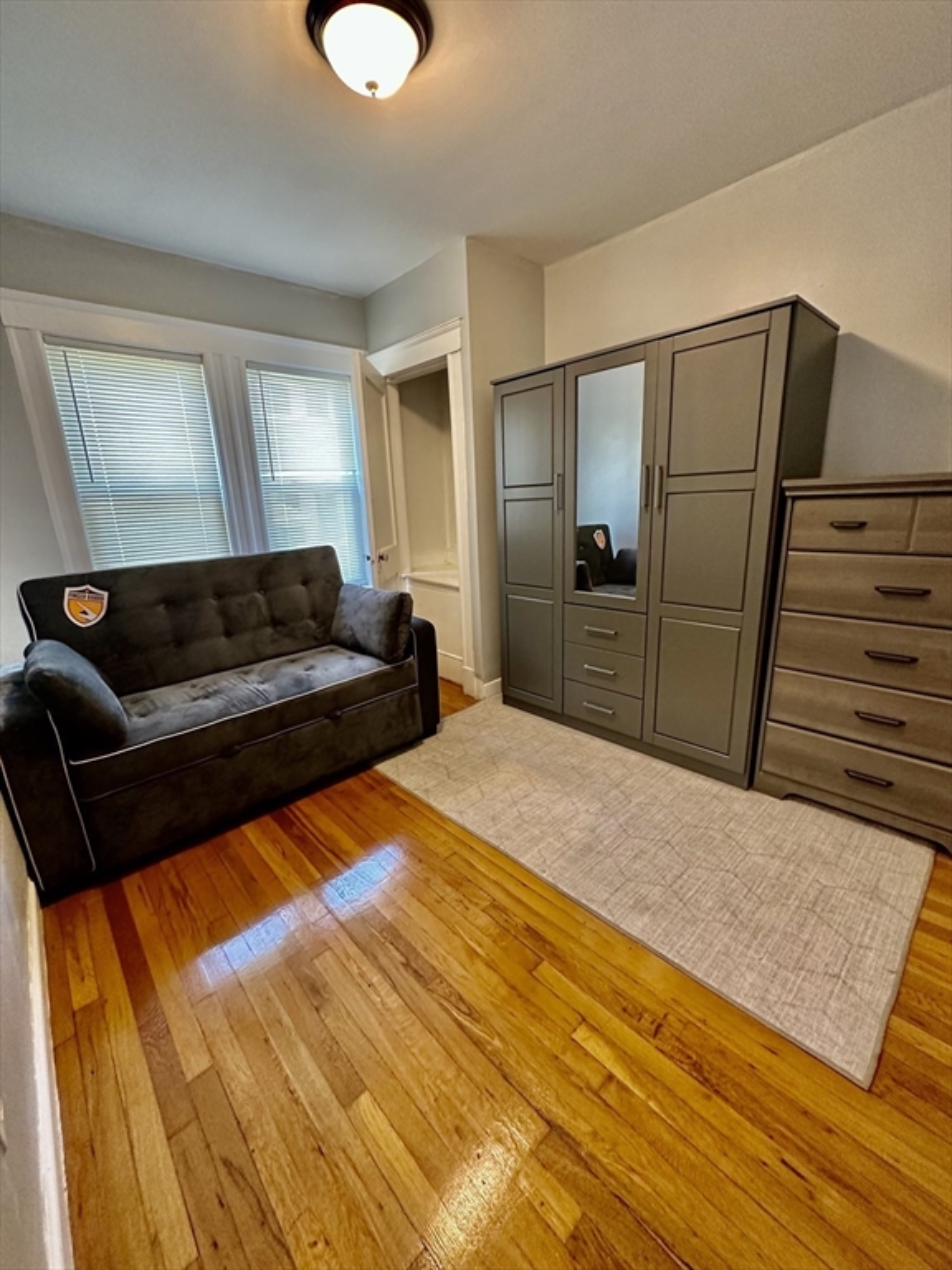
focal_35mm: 14
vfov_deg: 102.1
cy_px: 635
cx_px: 476
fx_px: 513
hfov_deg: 85.7
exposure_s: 1/60
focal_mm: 2.22
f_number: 2.2
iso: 320
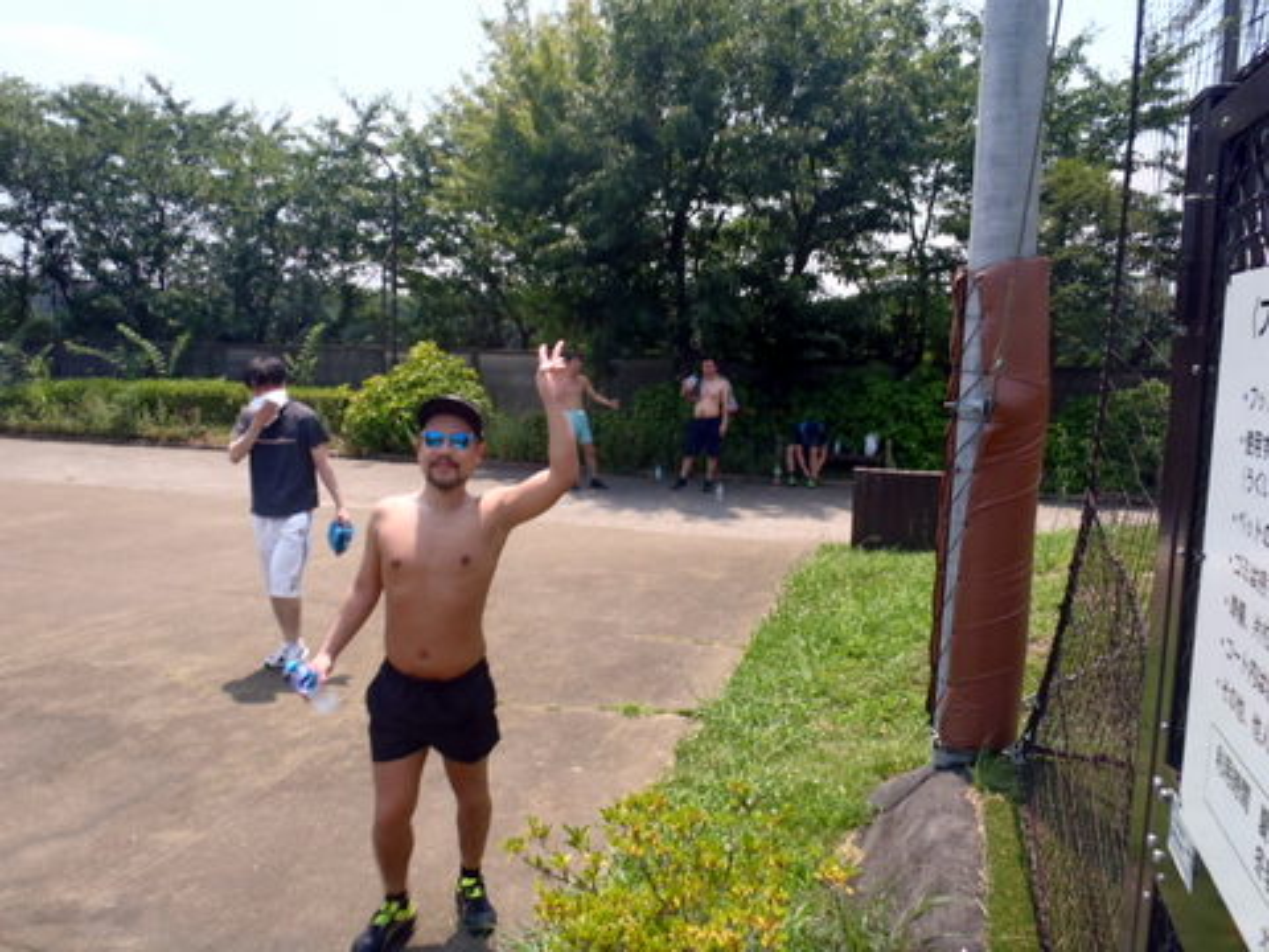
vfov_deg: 49.7
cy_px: 476
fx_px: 1026
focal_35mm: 28
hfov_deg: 63.4
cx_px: 634
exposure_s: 1/60
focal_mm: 5
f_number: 10
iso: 125
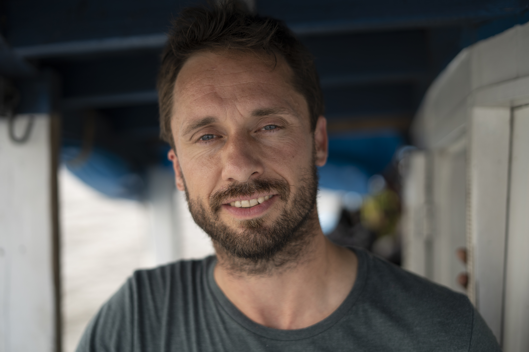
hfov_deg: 39.6
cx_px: 264
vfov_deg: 27.0
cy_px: 176
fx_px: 735
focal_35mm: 50
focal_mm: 50
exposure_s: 1/1600
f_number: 2.2
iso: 200
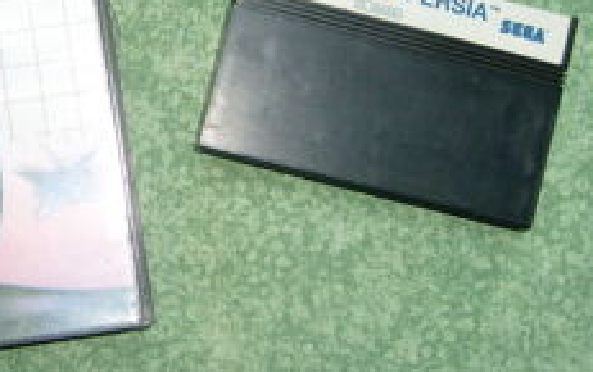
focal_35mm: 77
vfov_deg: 16.9
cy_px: 100
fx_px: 1246
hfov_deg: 26.4
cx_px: 141
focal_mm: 5.8
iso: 100
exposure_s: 1/45
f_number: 2.8
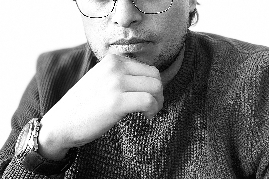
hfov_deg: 46.4
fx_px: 314
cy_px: 9
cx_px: 135
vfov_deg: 30.1
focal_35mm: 42
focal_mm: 2.69
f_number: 1.9
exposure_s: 1/60
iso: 125
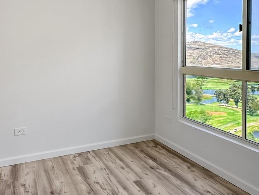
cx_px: 122
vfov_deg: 43.4
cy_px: 62
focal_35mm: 32
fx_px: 239
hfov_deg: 56.8
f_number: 2.2
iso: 40
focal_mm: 2.22
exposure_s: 1/320
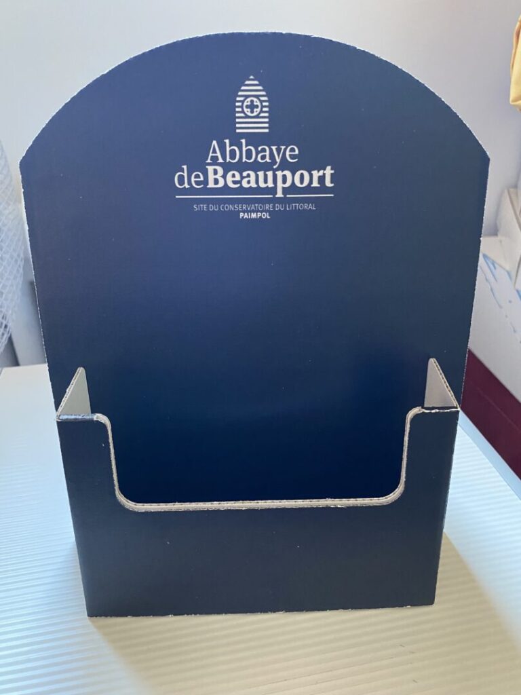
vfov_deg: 67.3
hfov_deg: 53.1
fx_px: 522
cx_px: 260
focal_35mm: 26
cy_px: 348
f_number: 1.8
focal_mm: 4.25
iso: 800
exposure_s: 1/30
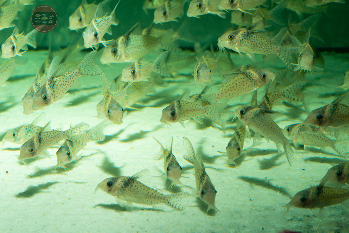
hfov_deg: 19.5
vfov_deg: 13.0
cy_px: 116
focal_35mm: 105
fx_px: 1018
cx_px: 174
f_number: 11
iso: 250
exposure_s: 1/250
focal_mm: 105
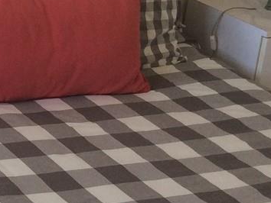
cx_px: -211
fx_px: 1026
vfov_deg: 11.2
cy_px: 6
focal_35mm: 131
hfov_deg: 13.5
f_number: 2.2
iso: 50
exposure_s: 1/120
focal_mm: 4.15
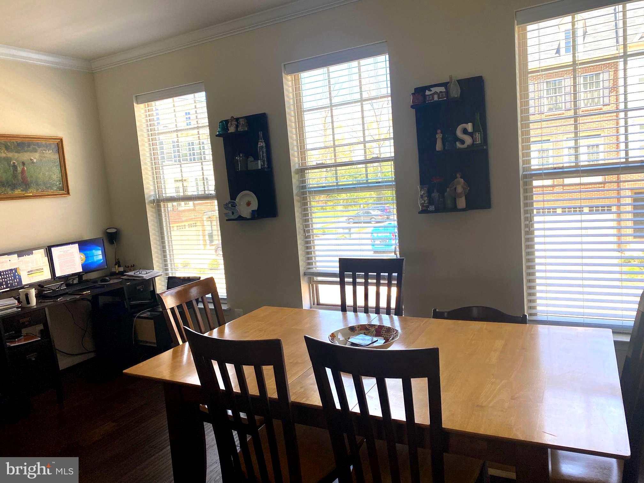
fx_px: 484
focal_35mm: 26
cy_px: 242
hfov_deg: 67.3
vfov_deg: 53.1
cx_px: 322
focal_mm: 4.25
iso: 32
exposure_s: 1/169
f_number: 1.8
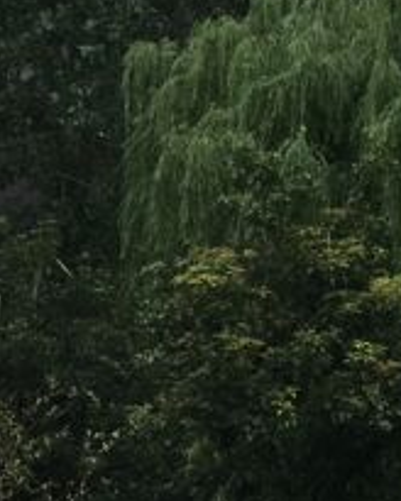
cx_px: 579
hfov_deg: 11.5
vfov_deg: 12.6
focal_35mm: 129
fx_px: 1914
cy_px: -573
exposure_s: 1/455
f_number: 2.2
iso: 25
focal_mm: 4.15
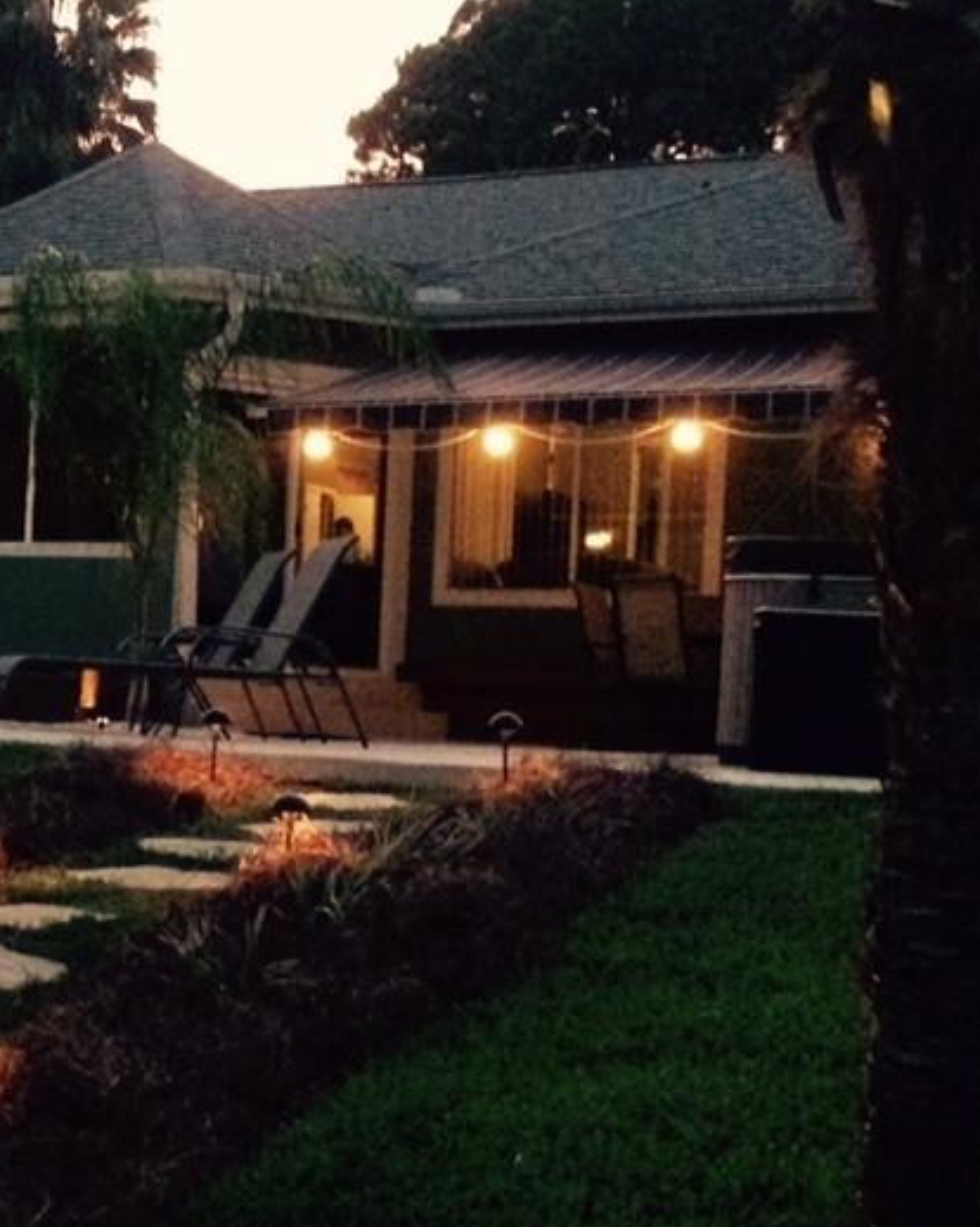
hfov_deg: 21.0
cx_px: -26
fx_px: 2539
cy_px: 789
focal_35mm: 70
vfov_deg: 27.0
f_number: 2.2
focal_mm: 4.15
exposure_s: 1/15
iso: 640
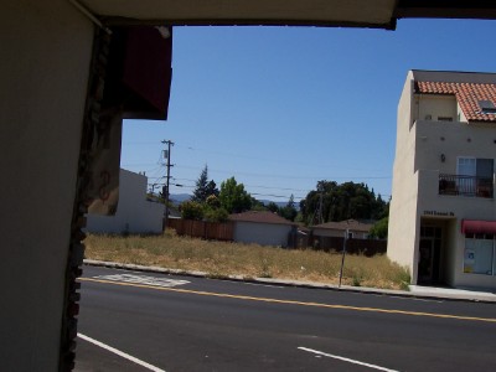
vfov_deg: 38.7
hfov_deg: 50.1
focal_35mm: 37
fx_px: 530
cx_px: 248
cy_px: 186
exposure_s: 1/1000
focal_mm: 5.6
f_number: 5.6
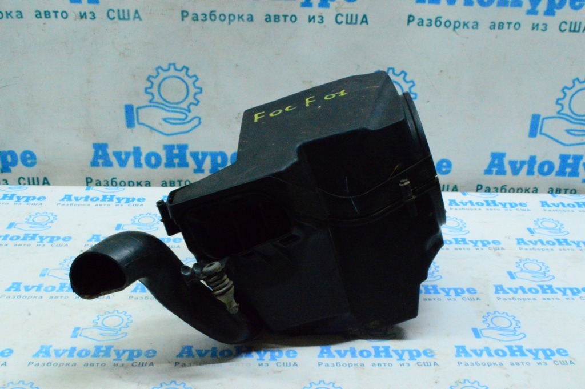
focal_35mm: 44
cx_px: 292
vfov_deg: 30.8
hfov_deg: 45.0
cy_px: 194
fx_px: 706
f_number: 29
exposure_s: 1/50
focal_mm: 29
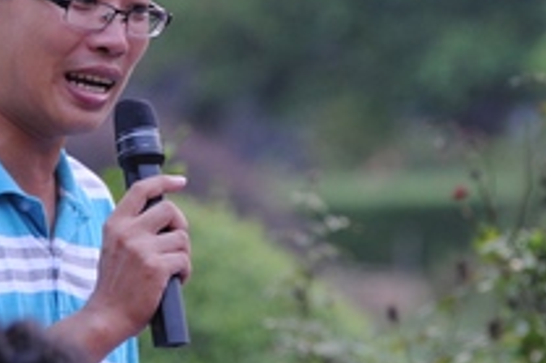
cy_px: 112
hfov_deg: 4.0
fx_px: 7835
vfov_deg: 2.7
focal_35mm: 517
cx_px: 295
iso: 800
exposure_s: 1/125
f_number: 3.5
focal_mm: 135
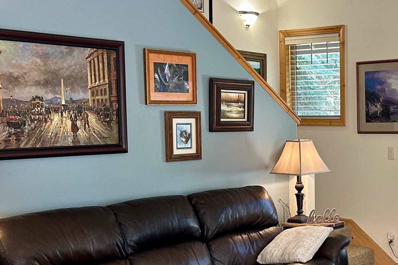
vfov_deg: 22.9
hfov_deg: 31.7
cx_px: 387
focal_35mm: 59
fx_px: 652
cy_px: 163
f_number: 1.78
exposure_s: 1/60
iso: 160
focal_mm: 6.86
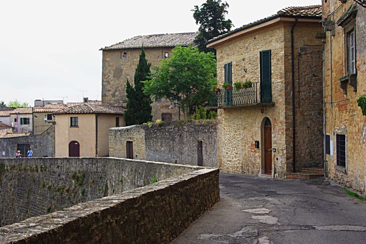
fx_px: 468
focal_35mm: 46
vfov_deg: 29.2
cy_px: 122
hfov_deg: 42.7
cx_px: 183
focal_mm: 30.63
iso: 400
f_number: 11
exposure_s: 1/250
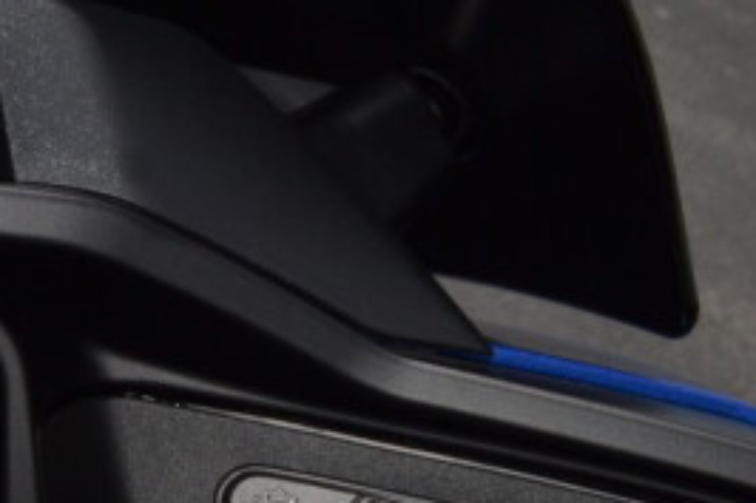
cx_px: -765
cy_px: 1060
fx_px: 3127
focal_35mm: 149
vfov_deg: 8.6
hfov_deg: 12.2
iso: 100
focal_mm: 22
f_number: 14
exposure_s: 1/200
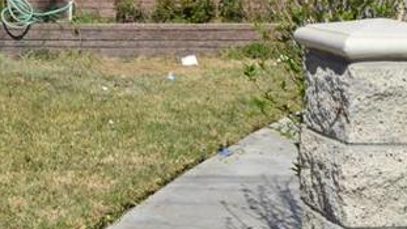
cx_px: -55
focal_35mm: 93
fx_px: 1004
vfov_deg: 12.7
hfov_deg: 21.6
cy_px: -39
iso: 100
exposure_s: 1/200
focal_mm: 18
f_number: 11
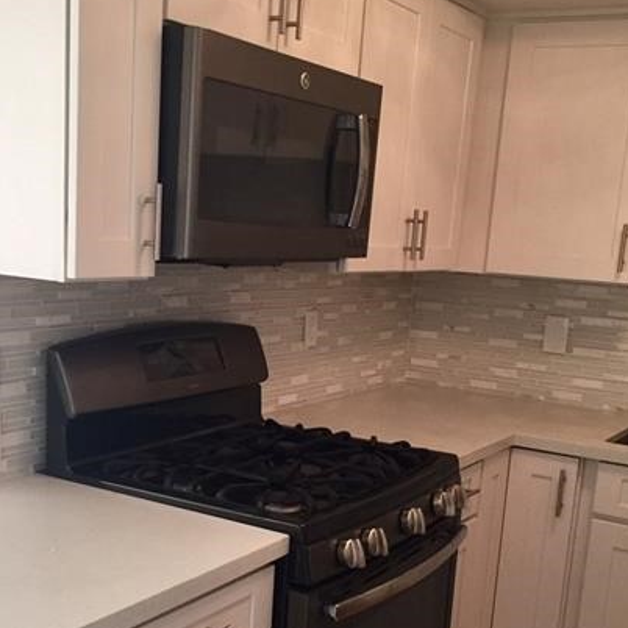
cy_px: 451
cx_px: 286
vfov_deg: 34.1
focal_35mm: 49
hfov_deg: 34.7
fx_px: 1006
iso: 50
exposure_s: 1/30
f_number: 2.2
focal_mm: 4.15
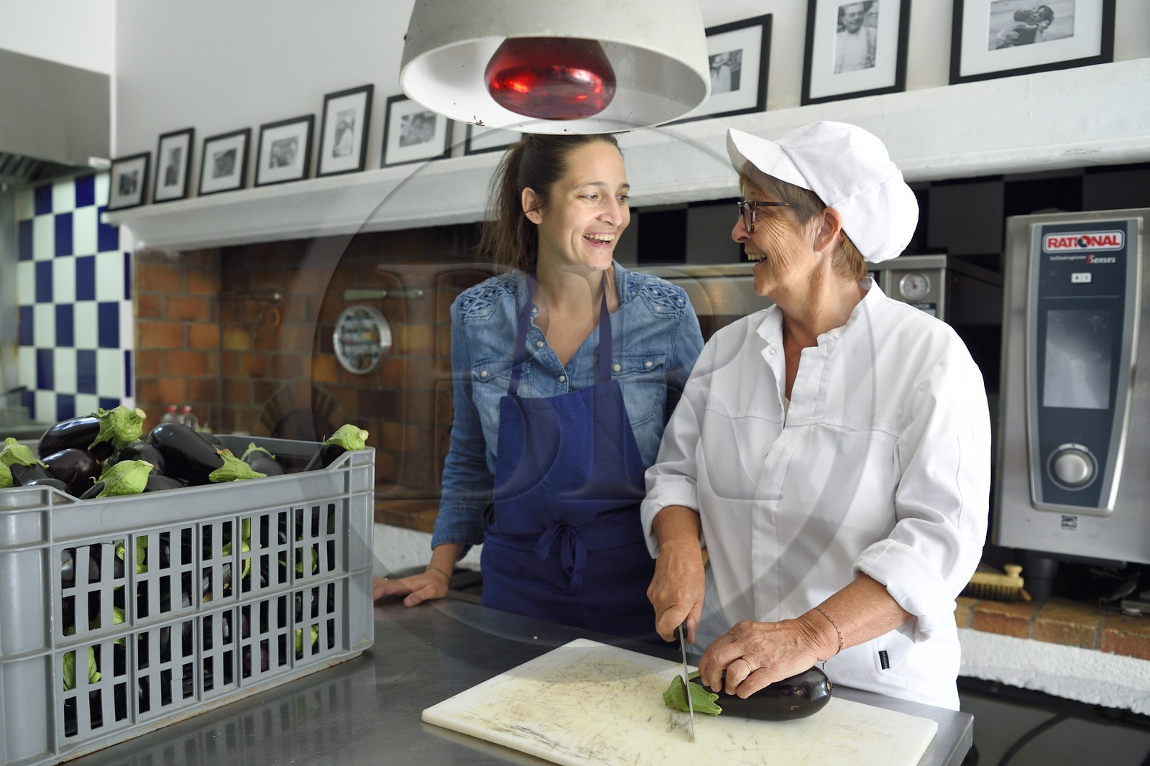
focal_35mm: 28
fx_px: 894
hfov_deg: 65.5
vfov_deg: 46.4
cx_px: 575
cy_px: 383
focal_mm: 28
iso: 800
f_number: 3.5
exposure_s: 1/125
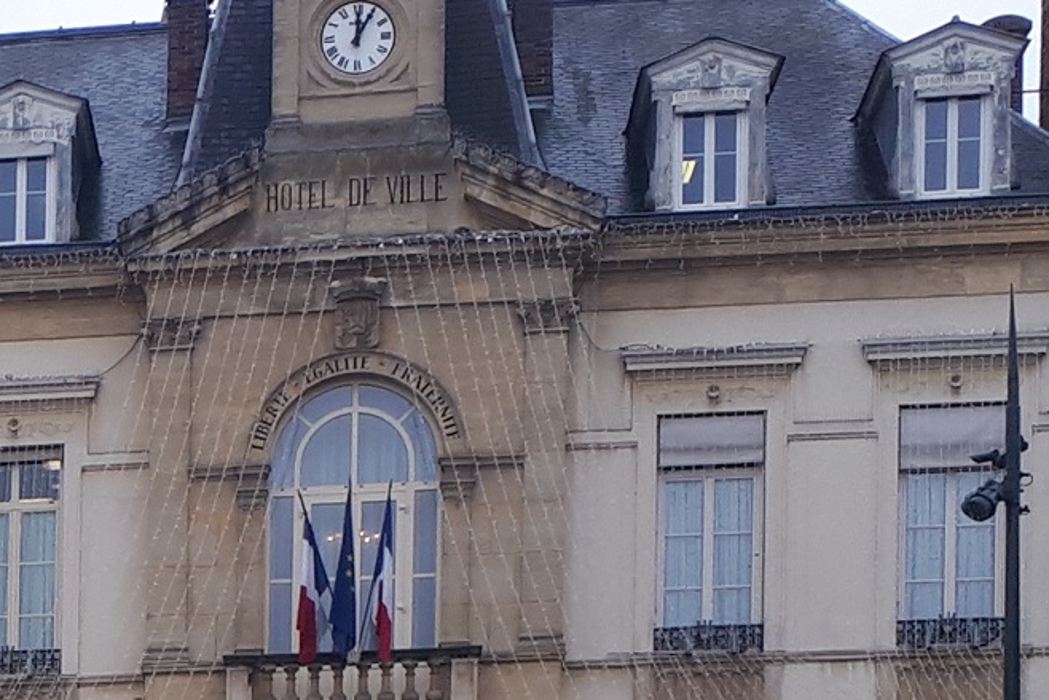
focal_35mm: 118
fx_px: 3439
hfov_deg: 16.2
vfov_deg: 10.9
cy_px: 1266
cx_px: -398
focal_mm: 3.6
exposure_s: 1/215
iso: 40
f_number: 1.9
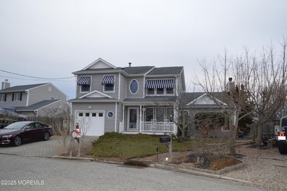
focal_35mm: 27
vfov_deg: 47.8
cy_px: 96
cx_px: 144
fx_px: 215
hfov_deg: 67.4
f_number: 4
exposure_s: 1/100
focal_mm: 18
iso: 400
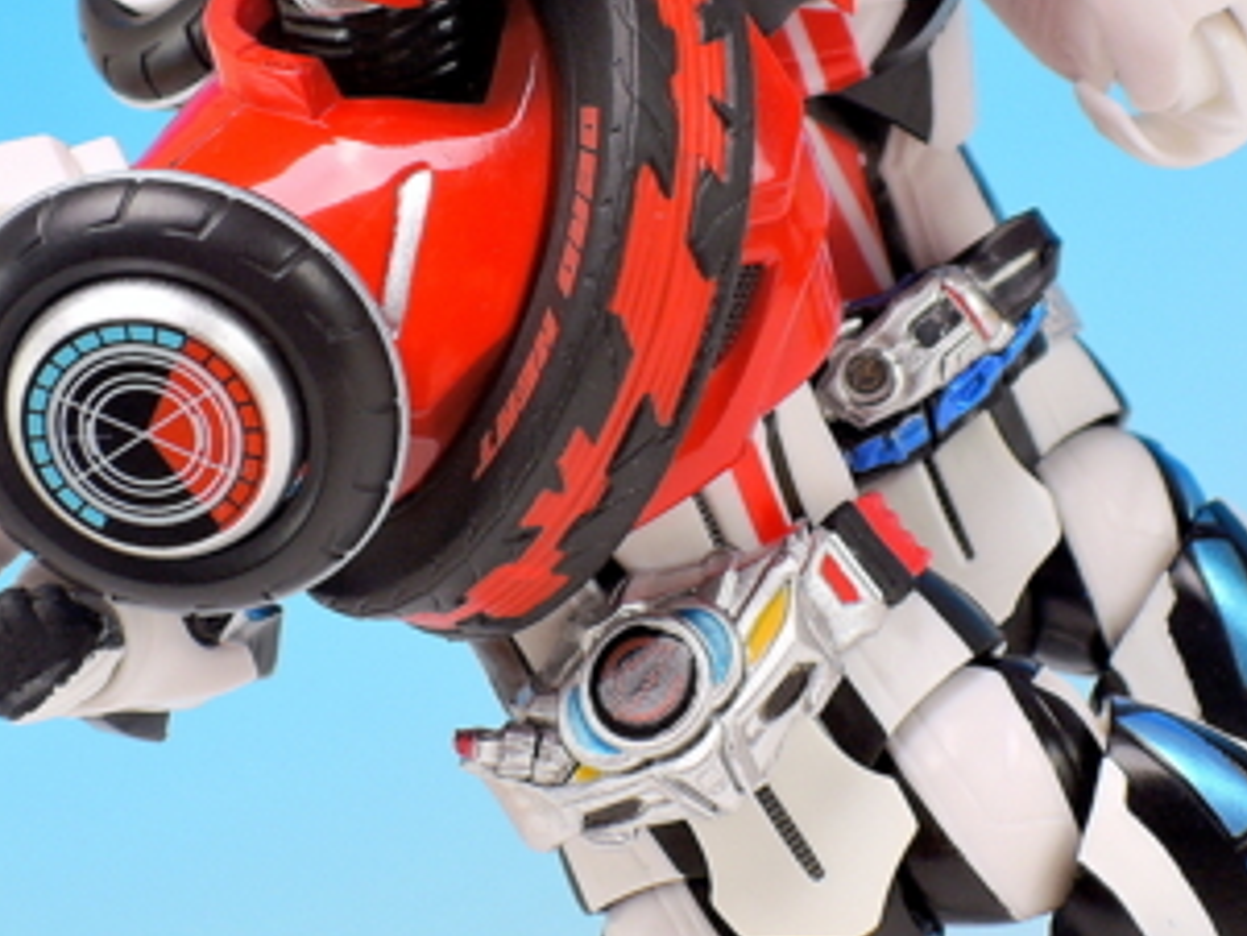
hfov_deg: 9.5
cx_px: 559
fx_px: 7532
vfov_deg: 7.1
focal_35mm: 209
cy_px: 178
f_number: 5.8
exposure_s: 1/2.5
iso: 80
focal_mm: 22.4
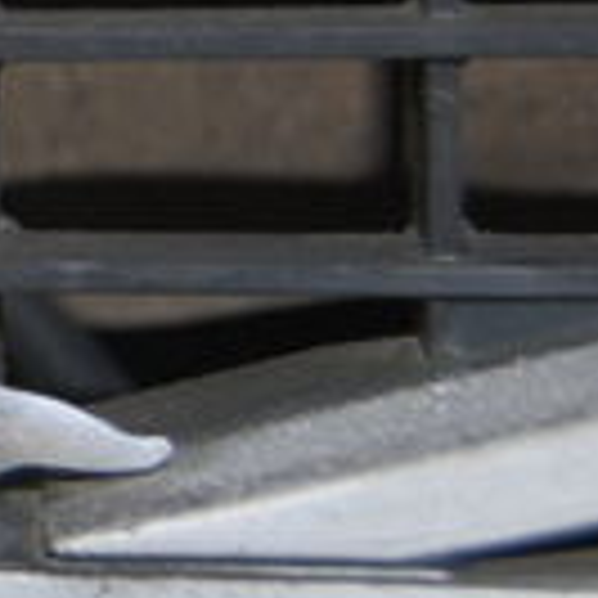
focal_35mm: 208
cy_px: 45
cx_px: -553
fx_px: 4065
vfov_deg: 8.4
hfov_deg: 8.1
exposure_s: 1/60
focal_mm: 34
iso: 200
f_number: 4.5
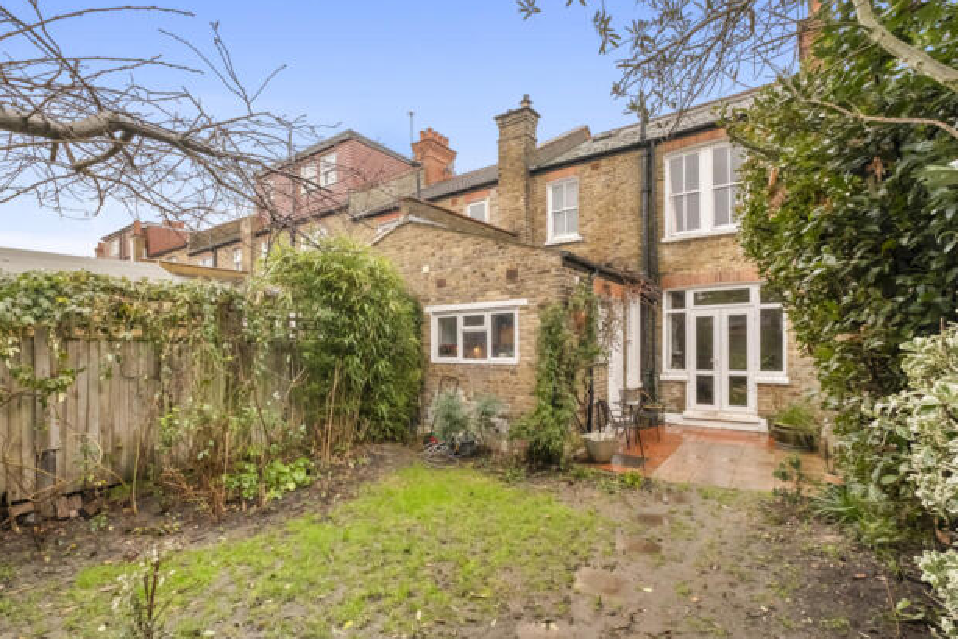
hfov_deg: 96.7
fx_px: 426
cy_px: 322
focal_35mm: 16
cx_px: 470
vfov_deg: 73.8
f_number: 8
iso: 2500
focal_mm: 10
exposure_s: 1/80
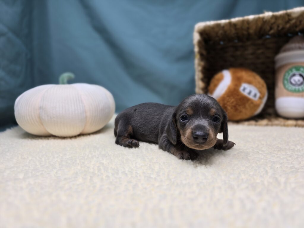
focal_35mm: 23
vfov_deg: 58.9
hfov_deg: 73.9
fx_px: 202
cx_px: 152
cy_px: 114
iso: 50
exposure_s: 1/120
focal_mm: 6.3
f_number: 1.7
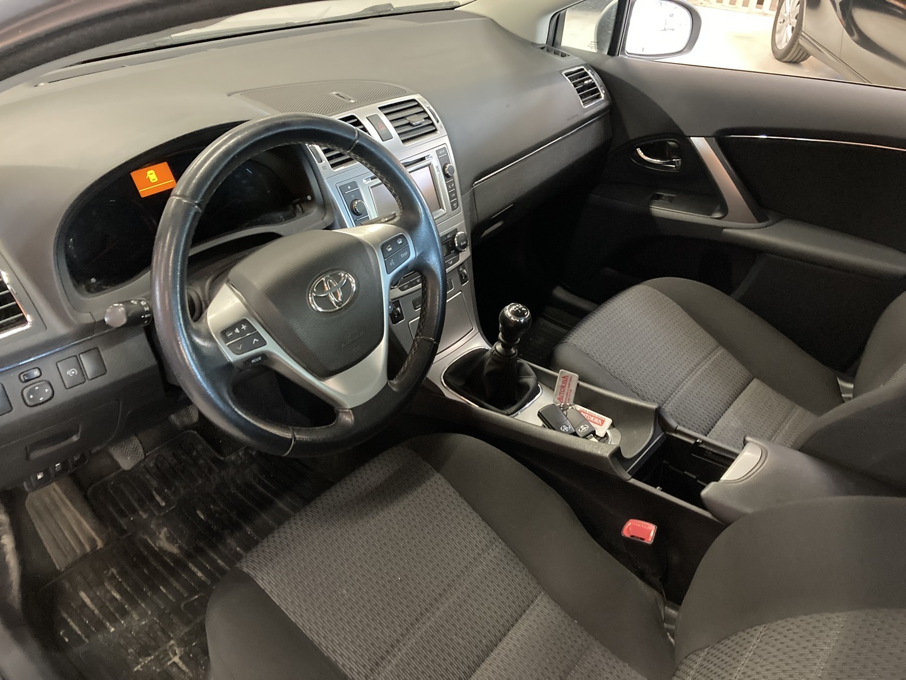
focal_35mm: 28
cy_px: 340
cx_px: 453
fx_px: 733
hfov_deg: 63.4
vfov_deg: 49.7
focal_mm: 3.99
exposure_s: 1/25
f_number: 1.8
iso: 640
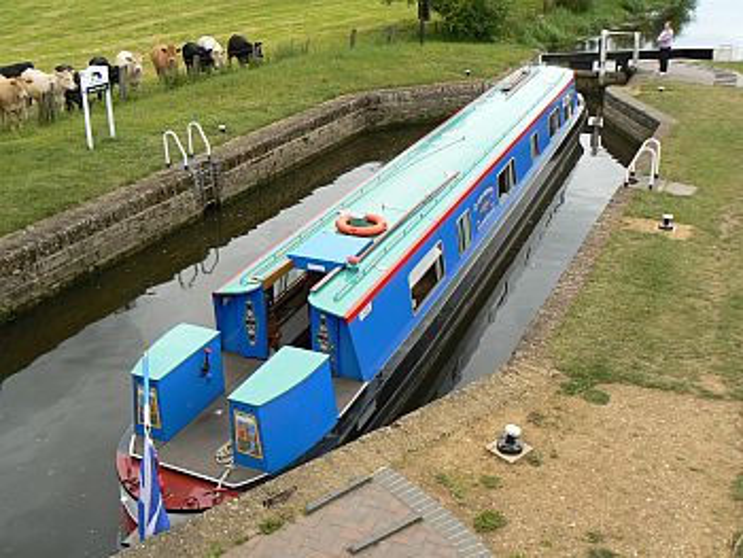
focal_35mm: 36
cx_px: 372
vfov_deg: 39.7
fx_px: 773
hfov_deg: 51.3
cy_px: 279
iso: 80
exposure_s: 1/125
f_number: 4
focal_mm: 6
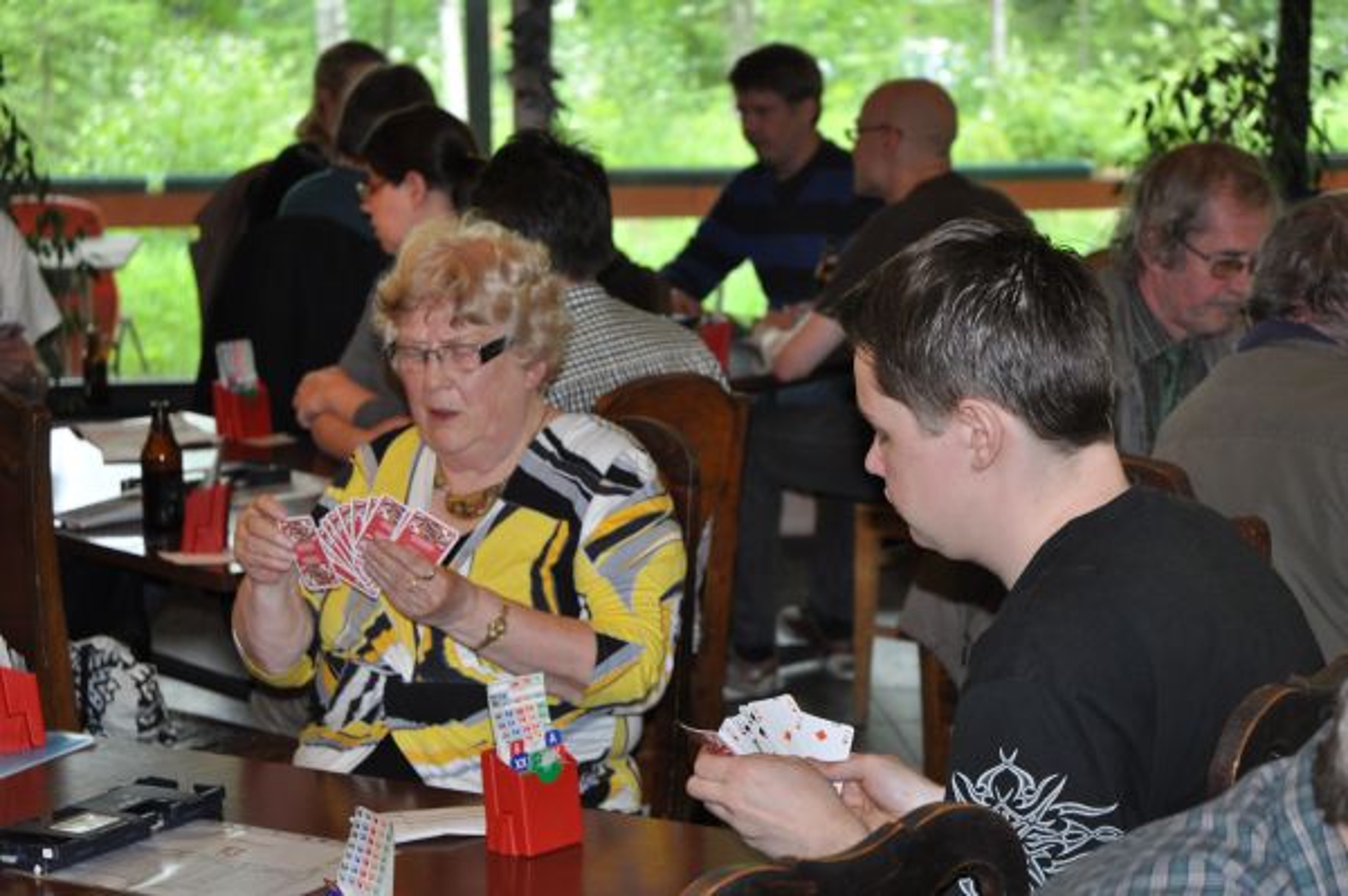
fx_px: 3367
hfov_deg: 22.6
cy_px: 448
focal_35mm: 90
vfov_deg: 15.2
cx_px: 674
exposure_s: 1/60
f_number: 4.5
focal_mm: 60
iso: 800
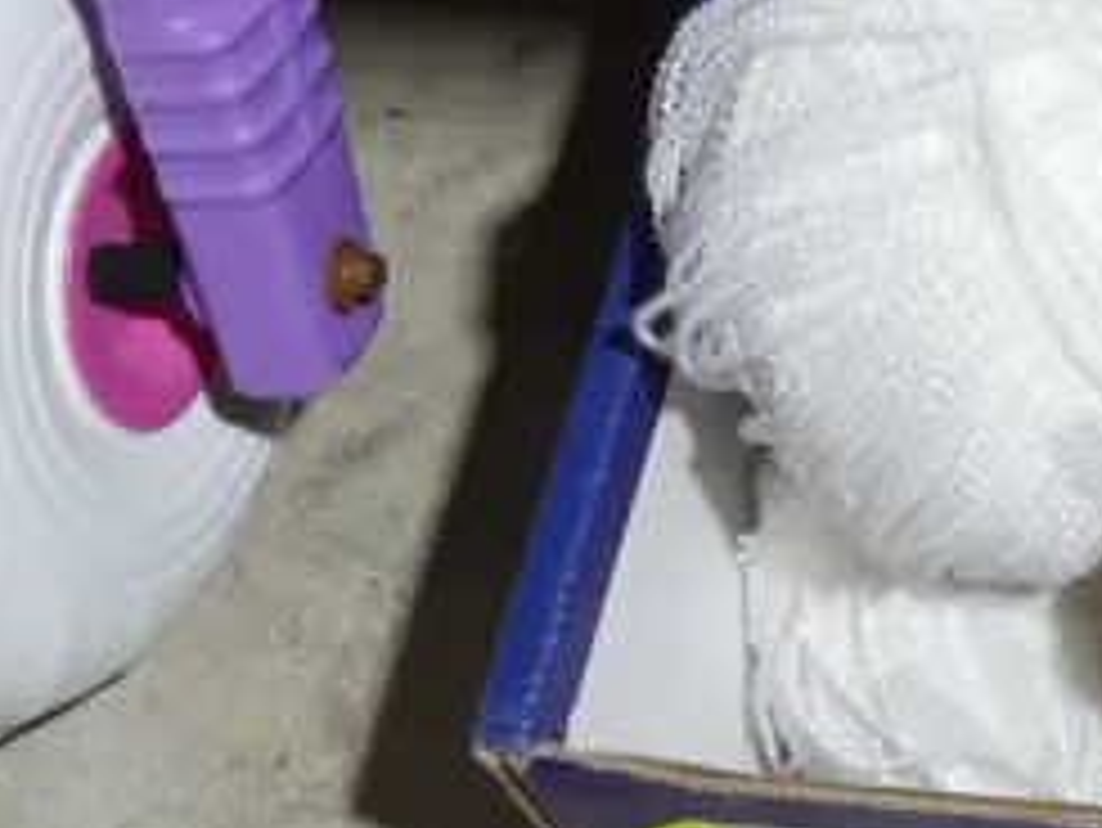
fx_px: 3727
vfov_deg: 12.4
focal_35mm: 117
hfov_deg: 14.3
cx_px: 2141
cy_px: -148
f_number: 3.5
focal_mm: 14
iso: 500
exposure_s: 1/60
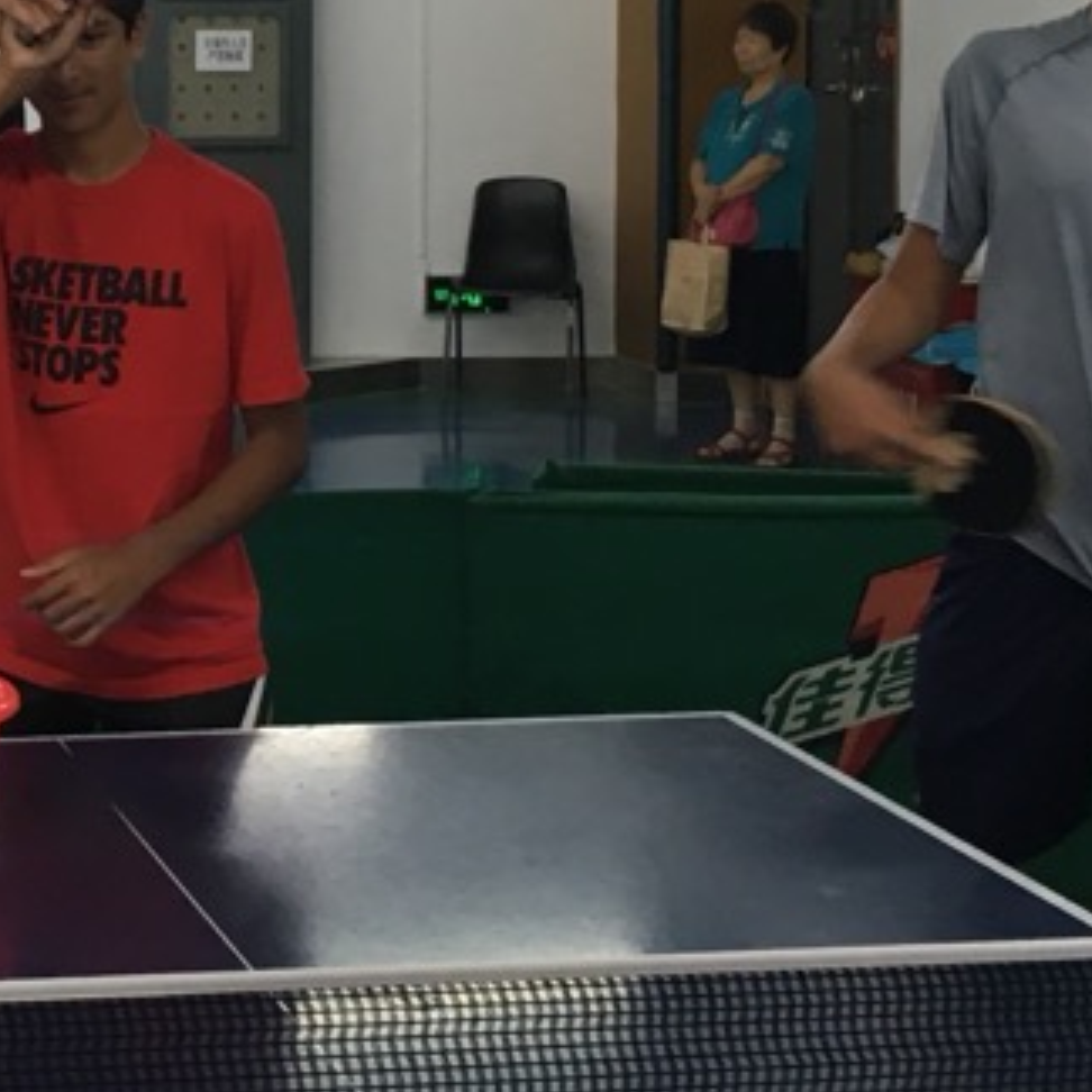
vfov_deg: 18.0
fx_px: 3391
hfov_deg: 17.9
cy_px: 108
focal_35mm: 95
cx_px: 7
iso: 64
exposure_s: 1/33
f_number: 2.2
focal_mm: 4.15
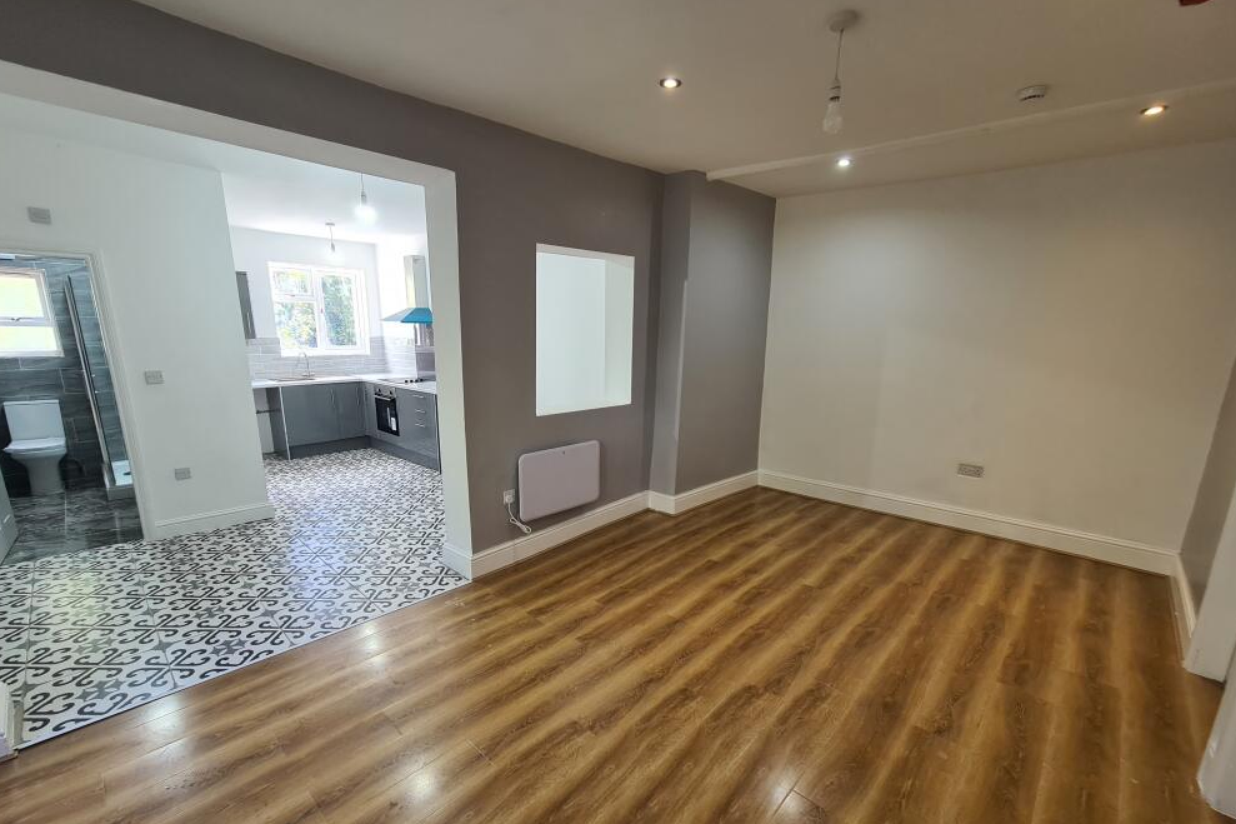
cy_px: 448
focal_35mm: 14
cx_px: 605
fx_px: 481
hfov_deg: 104.2
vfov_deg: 81.0
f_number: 2.2
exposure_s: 1/50
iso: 125
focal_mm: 2.22
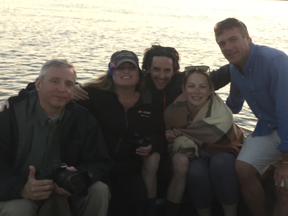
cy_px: 103
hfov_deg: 40.0
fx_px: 391
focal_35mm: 47
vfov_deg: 30.9
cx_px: 188
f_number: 2.2
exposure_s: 1/33
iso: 40
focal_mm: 4.15
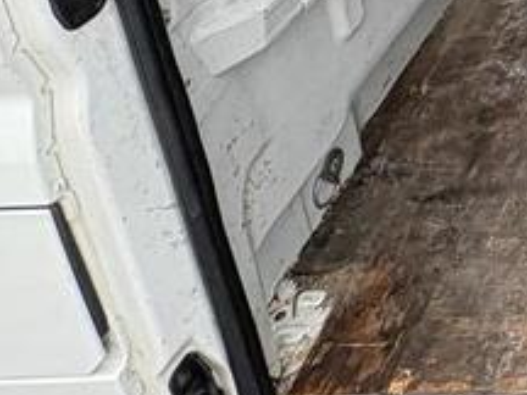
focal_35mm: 58
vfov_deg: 18.2
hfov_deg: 23.7
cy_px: -368
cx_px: 856
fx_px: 883
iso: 80
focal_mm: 2.22
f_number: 2.2
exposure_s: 1/136
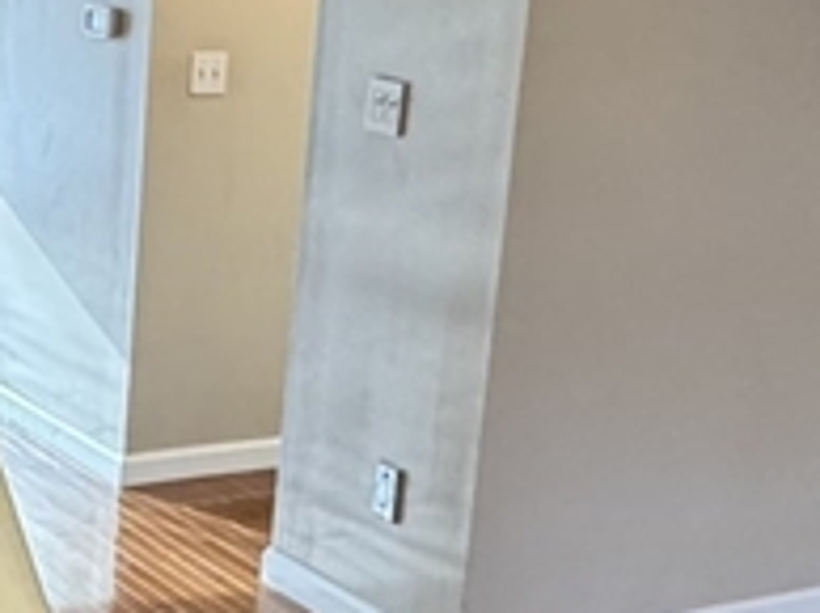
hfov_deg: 25.7
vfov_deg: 19.8
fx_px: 1751
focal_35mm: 74
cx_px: 118
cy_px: 380
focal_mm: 2.22
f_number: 2.2
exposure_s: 1/120
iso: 320
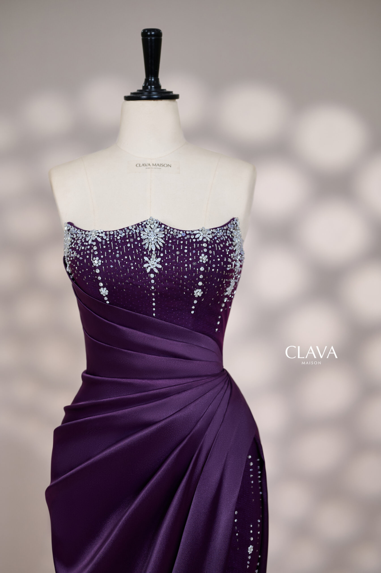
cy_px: 286
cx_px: 190
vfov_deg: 39.6
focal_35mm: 50
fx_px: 795
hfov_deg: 27.0
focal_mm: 50
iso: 500
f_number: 2.8
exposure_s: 1/160
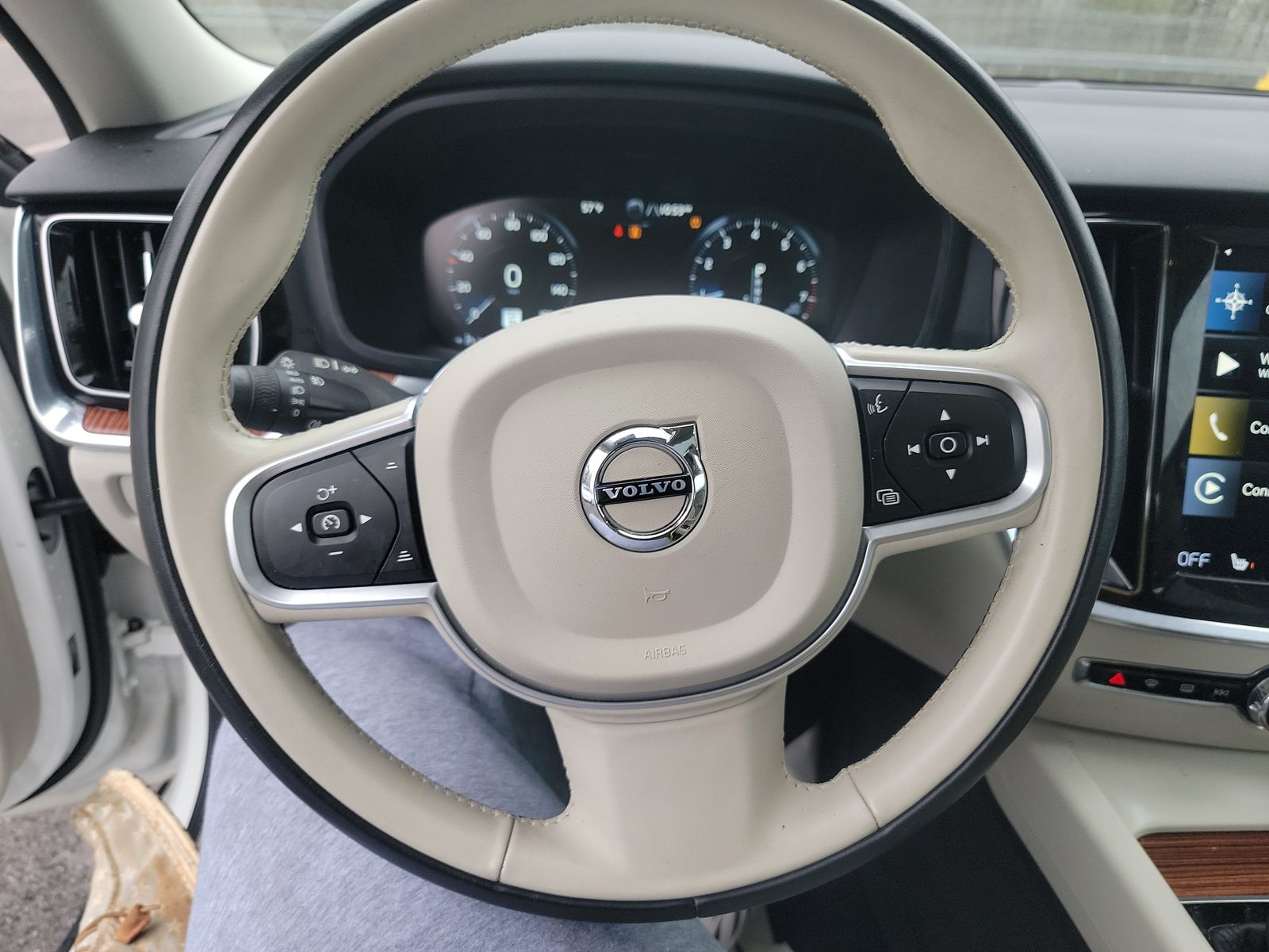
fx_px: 880
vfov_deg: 56.8
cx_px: 634
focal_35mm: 24
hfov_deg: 71.6
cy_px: 476
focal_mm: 6.7
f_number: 1.8
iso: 98
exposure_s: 1/59
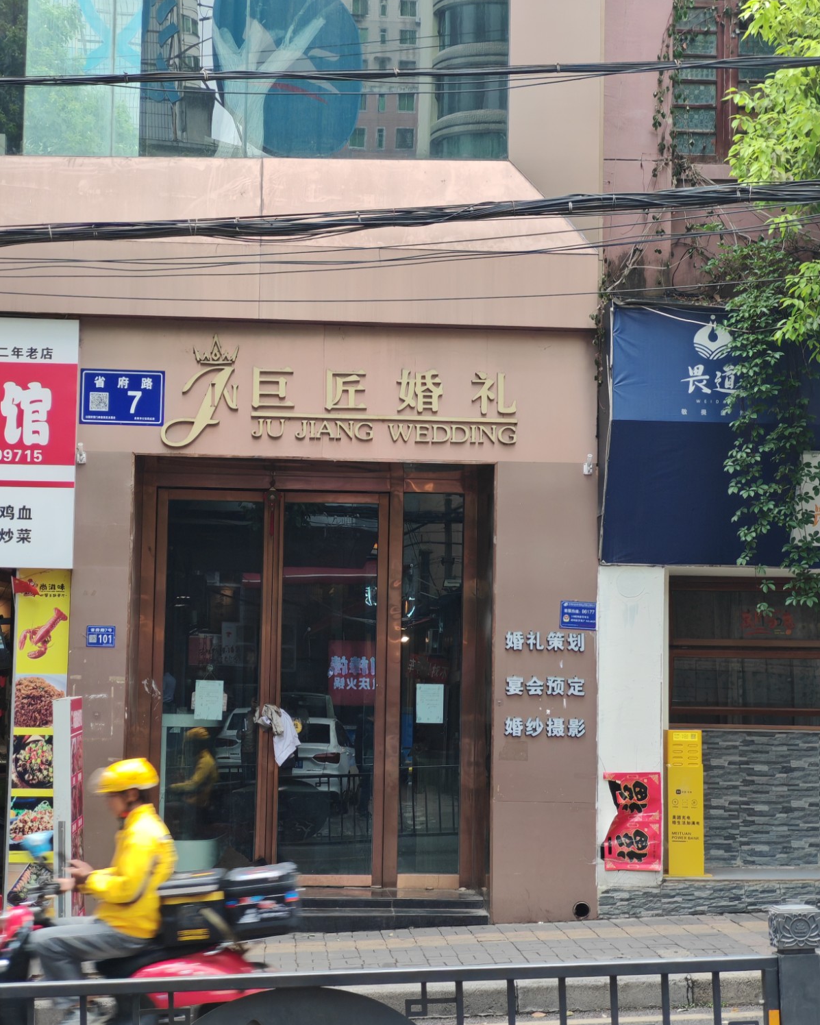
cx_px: 410
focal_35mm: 71
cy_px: 525
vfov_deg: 26.8
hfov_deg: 21.6
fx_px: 2154
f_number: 2.4
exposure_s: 1/100
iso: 250
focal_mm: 8.67
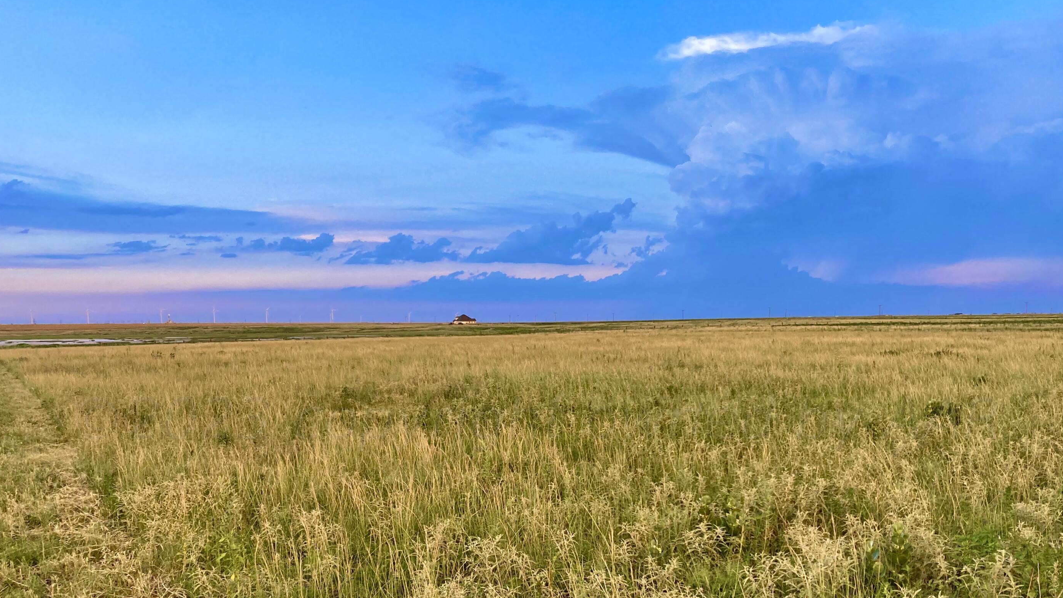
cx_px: 536
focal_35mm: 33
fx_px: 930
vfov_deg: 35.1
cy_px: 423
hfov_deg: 59.5
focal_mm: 3.99
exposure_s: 1/81
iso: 80
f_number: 1.8
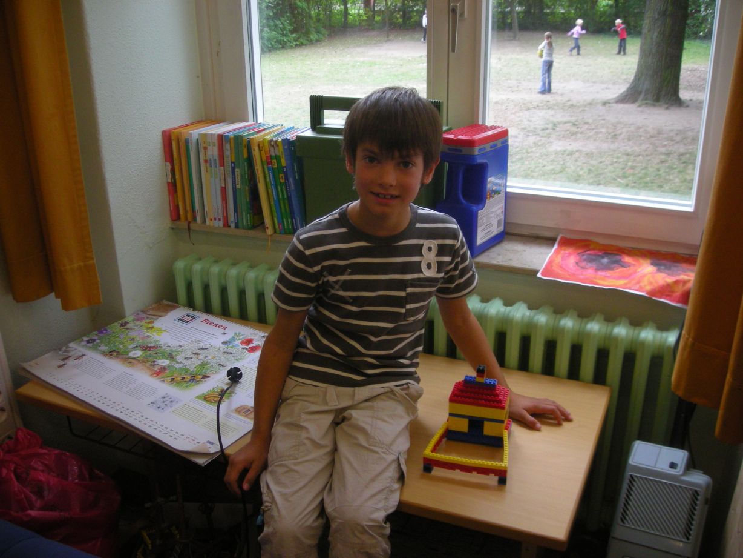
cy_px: 279
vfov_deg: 40.7
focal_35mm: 35
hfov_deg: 52.6
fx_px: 751
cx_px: 372
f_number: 2.8
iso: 150
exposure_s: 1/67
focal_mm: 5.7
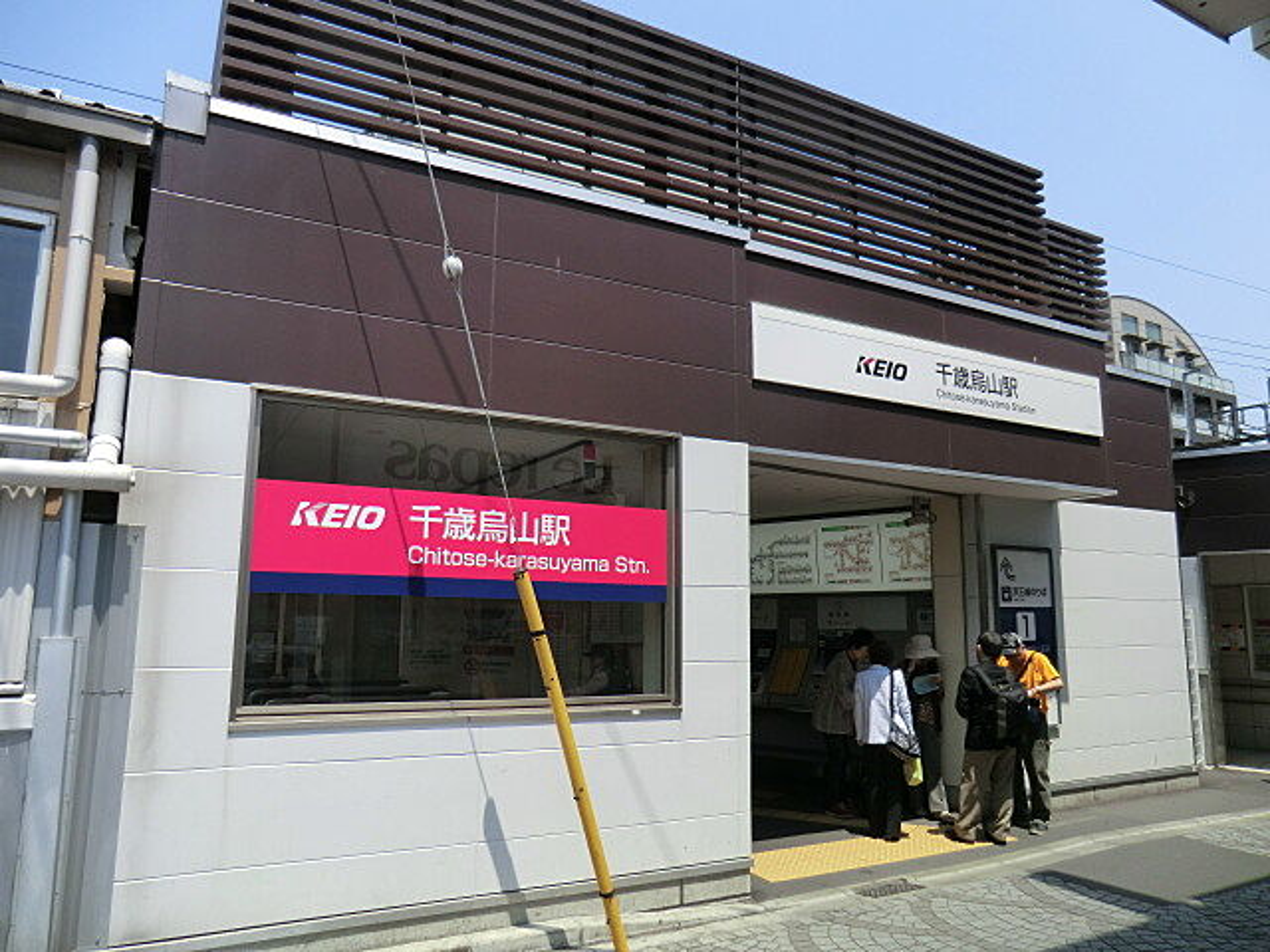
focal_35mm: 24
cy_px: 476
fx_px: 881
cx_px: 635
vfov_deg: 56.8
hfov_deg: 71.6
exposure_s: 1/1000
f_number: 3.2
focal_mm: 4.3
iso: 80
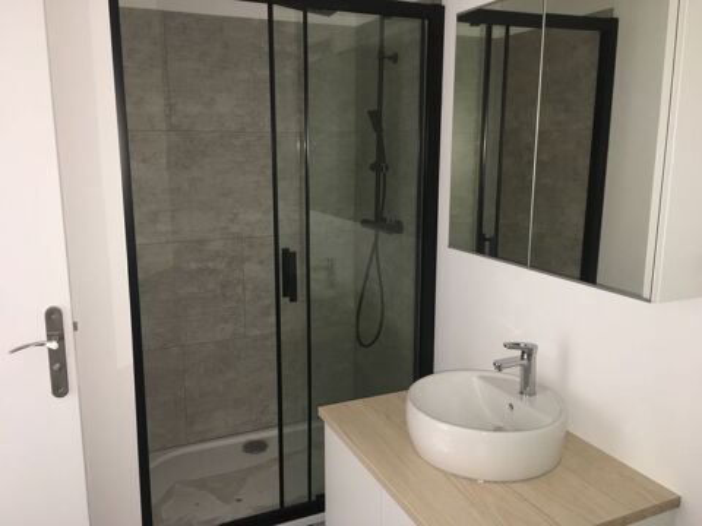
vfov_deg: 48.2
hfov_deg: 61.7
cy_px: 263
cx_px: 351
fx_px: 588
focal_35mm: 29
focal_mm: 4.15
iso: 100
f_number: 2.2
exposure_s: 1/17
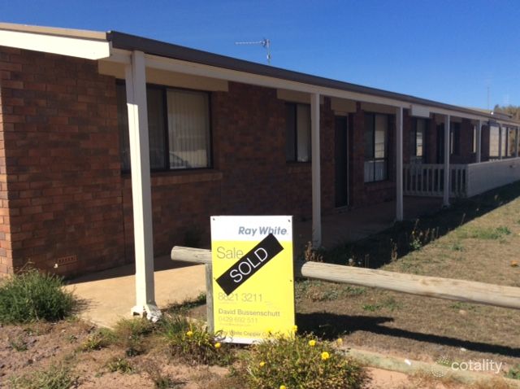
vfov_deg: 44.1
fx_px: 480
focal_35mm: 32
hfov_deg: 56.9
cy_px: 194
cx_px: 260
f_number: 2.4
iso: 32
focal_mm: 3.3
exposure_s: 1/1634
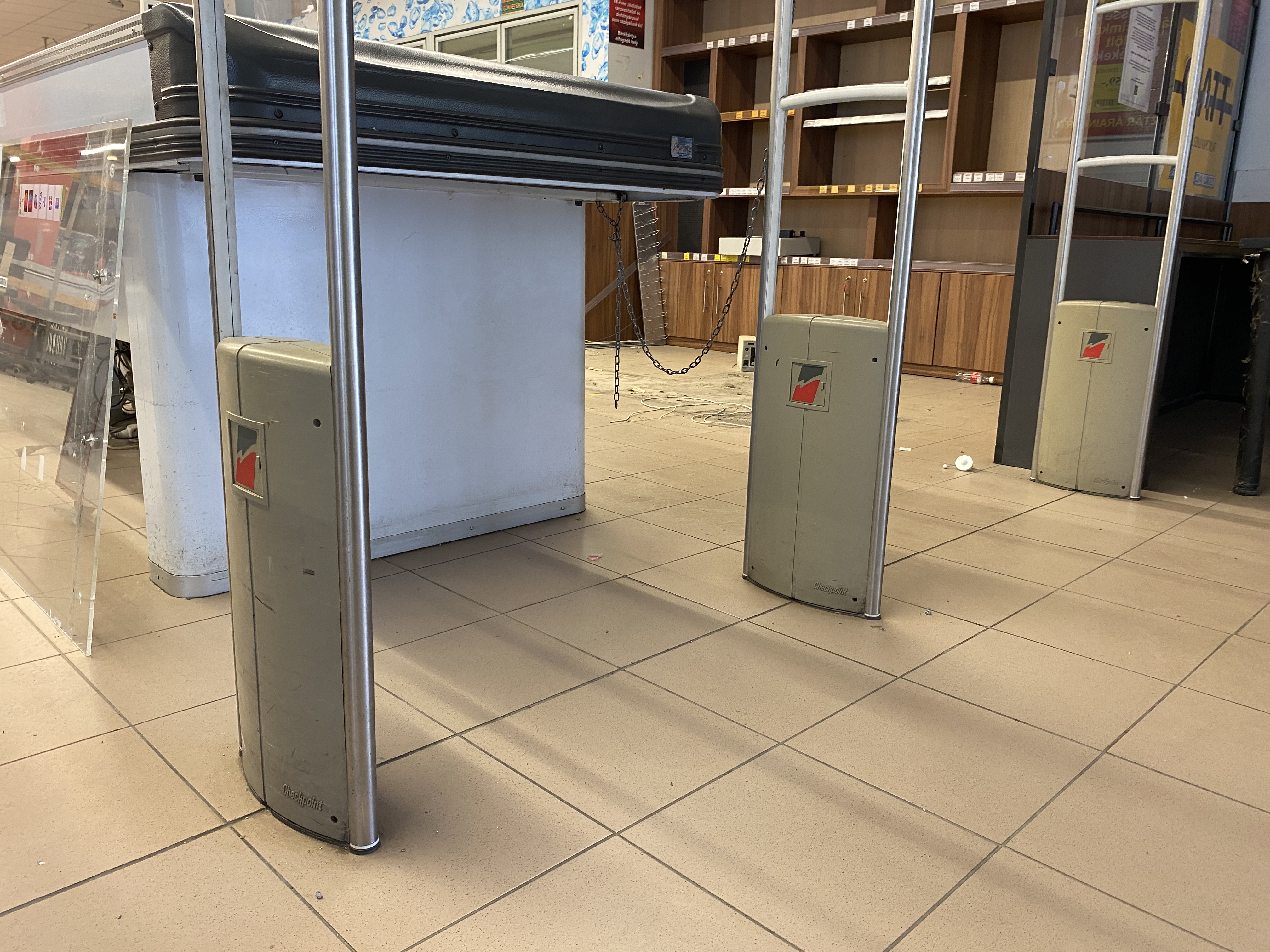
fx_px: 954
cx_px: 635
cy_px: 476
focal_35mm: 26
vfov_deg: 53.1
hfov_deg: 67.3
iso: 125
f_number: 1.8
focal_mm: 4.25
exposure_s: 1/50
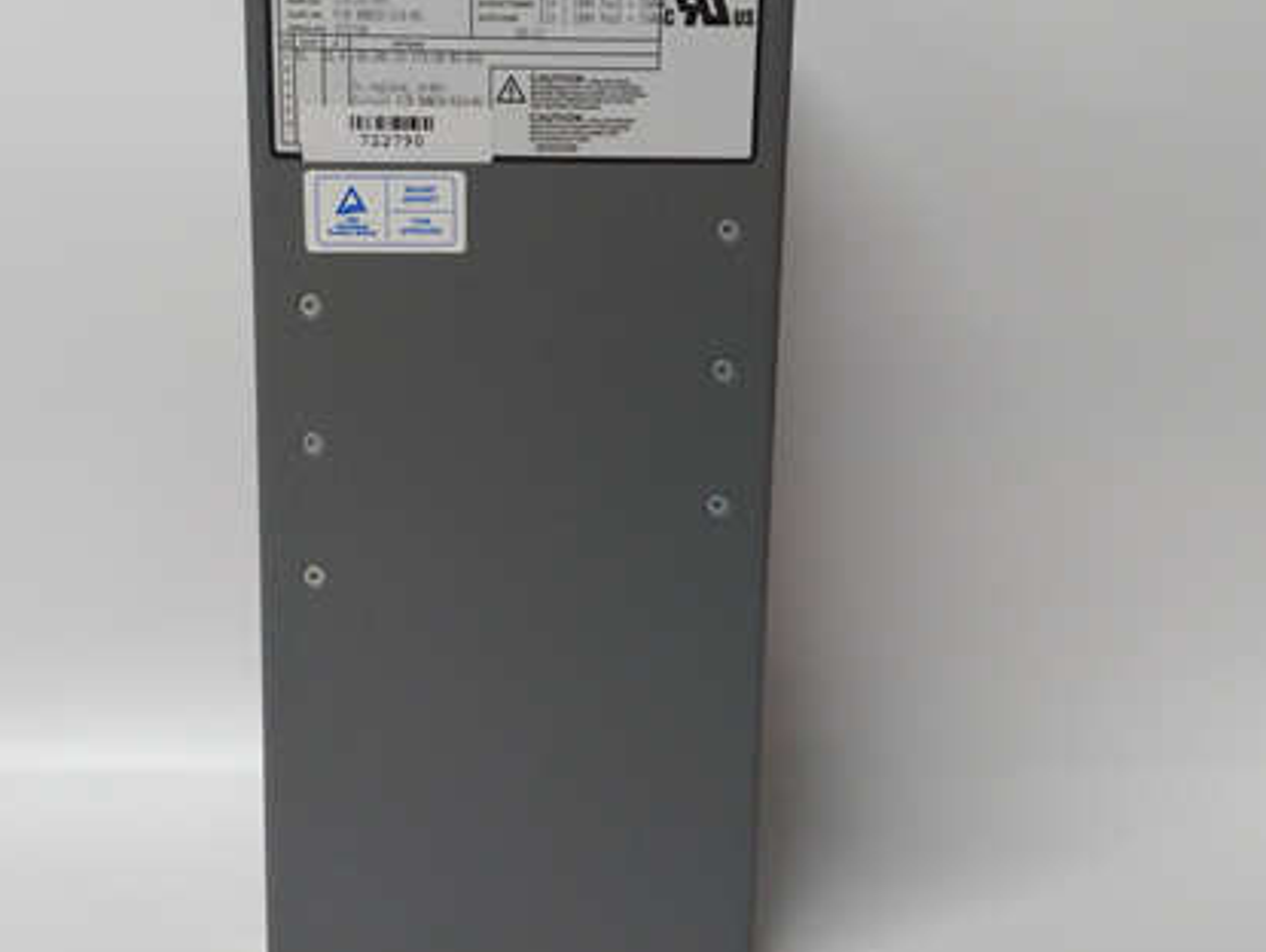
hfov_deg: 47.7
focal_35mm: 39
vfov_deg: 36.8
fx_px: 1428
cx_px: 540
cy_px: 391
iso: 188
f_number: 2
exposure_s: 1/33
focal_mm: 3.79
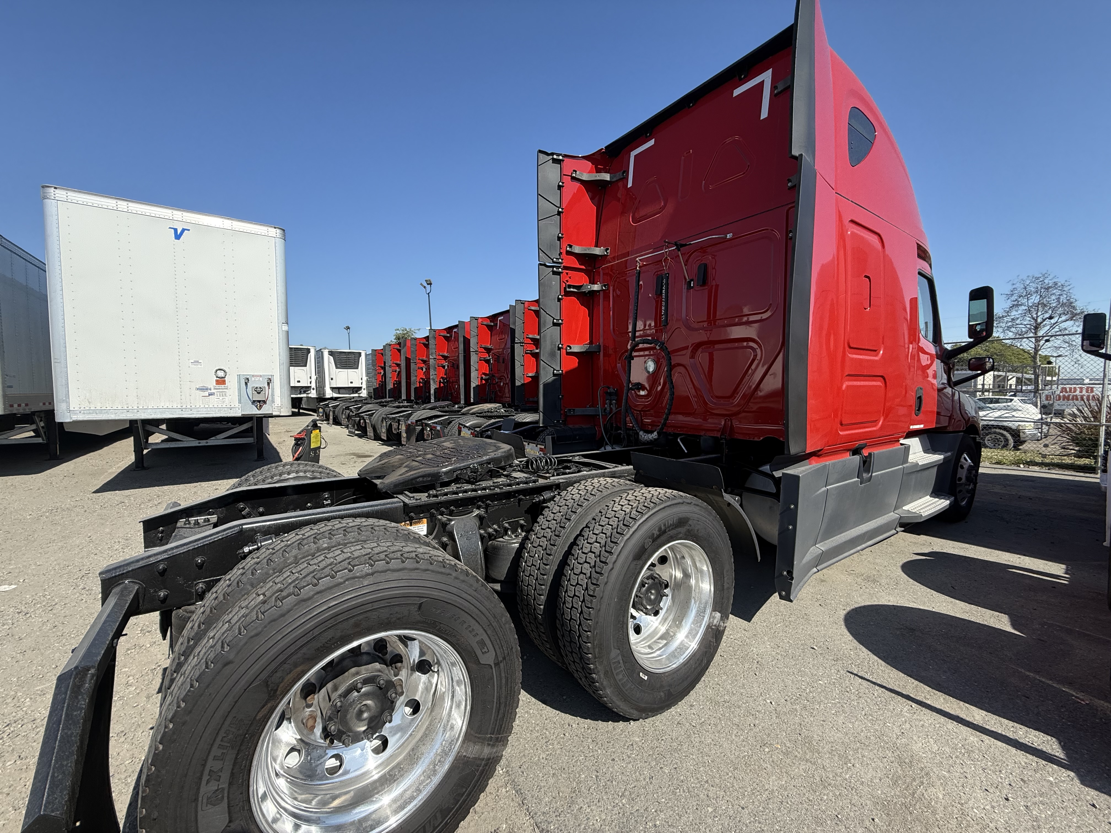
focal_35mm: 14
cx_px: 556
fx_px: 449
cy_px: 416
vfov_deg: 85.7
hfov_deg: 102.1
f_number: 2.2
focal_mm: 2.22
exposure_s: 1/1145
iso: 64
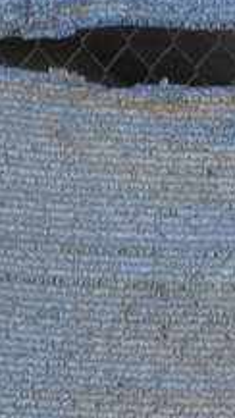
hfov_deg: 1.8
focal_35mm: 636
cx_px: 1537
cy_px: 516
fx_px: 7047
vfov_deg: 3.4
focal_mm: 55
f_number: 8
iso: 180
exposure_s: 1/250
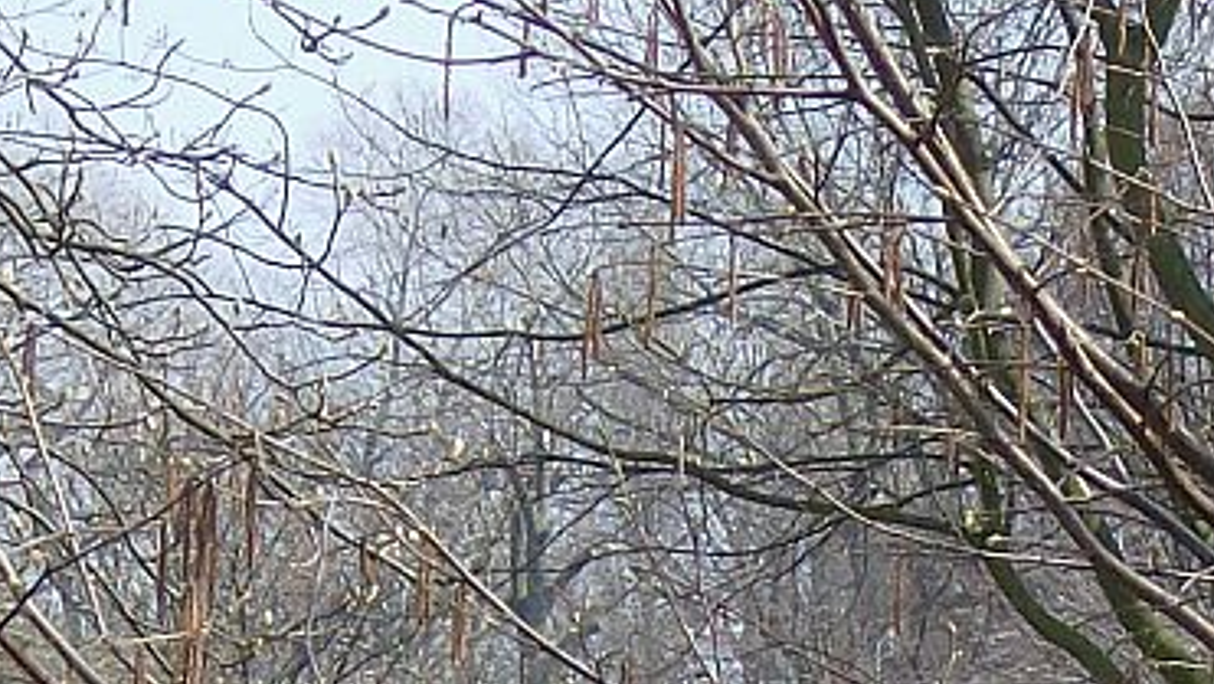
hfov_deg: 7.2
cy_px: 1098
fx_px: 9661
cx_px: 481
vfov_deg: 4.0
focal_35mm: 300
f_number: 4.6
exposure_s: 1/398
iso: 100
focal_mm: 16.6
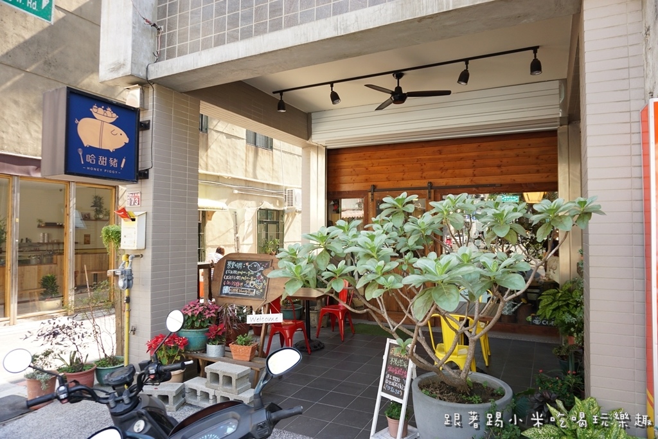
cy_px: 220
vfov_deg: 53.1
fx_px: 439
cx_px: 329
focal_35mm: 24
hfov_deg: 73.7
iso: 250
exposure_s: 1/160
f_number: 4
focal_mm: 16
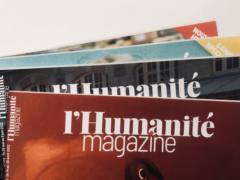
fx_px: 201
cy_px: 89
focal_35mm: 29
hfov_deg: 61.6
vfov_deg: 48.2
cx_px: 124
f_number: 1.8
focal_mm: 3.99
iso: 64
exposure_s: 1/15
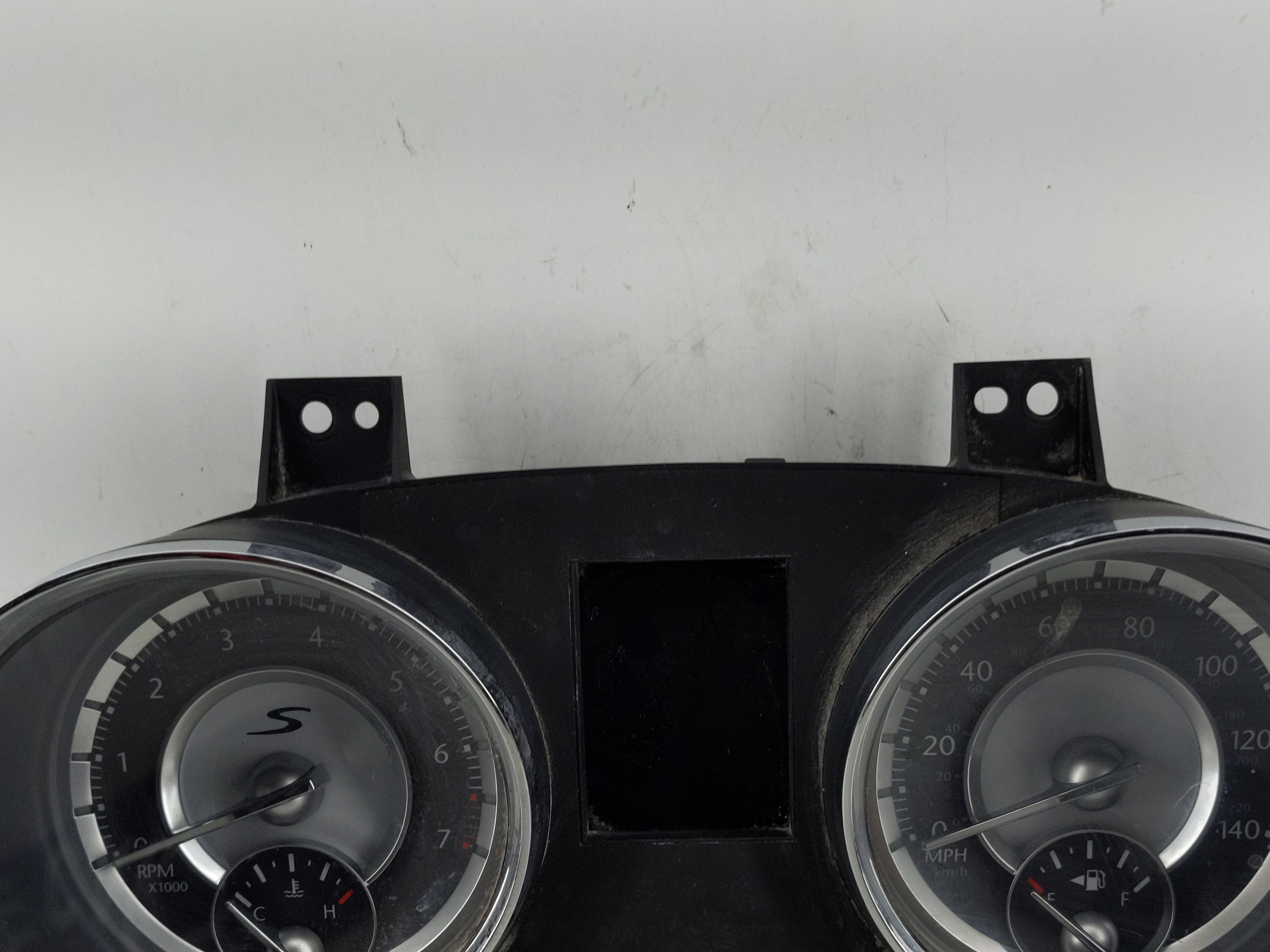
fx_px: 1431
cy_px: 718
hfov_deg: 47.9
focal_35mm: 39
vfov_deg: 35.9
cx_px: 668
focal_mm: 4.38
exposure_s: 1/148
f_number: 1.73
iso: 55
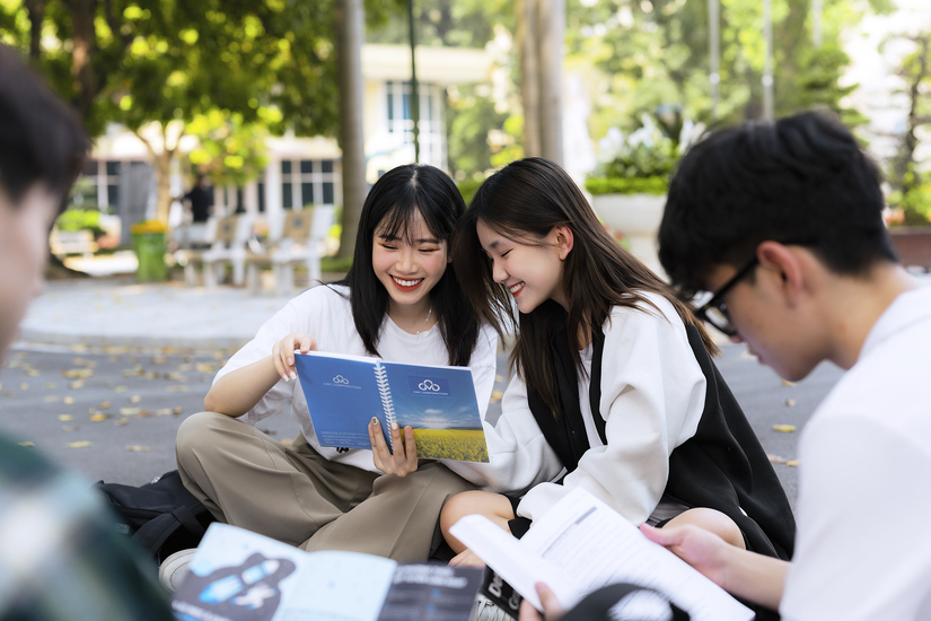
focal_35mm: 50
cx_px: 466
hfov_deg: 39.6
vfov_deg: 27.0
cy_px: 310
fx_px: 1293
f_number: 2.8
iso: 50
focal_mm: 50
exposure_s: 1/320
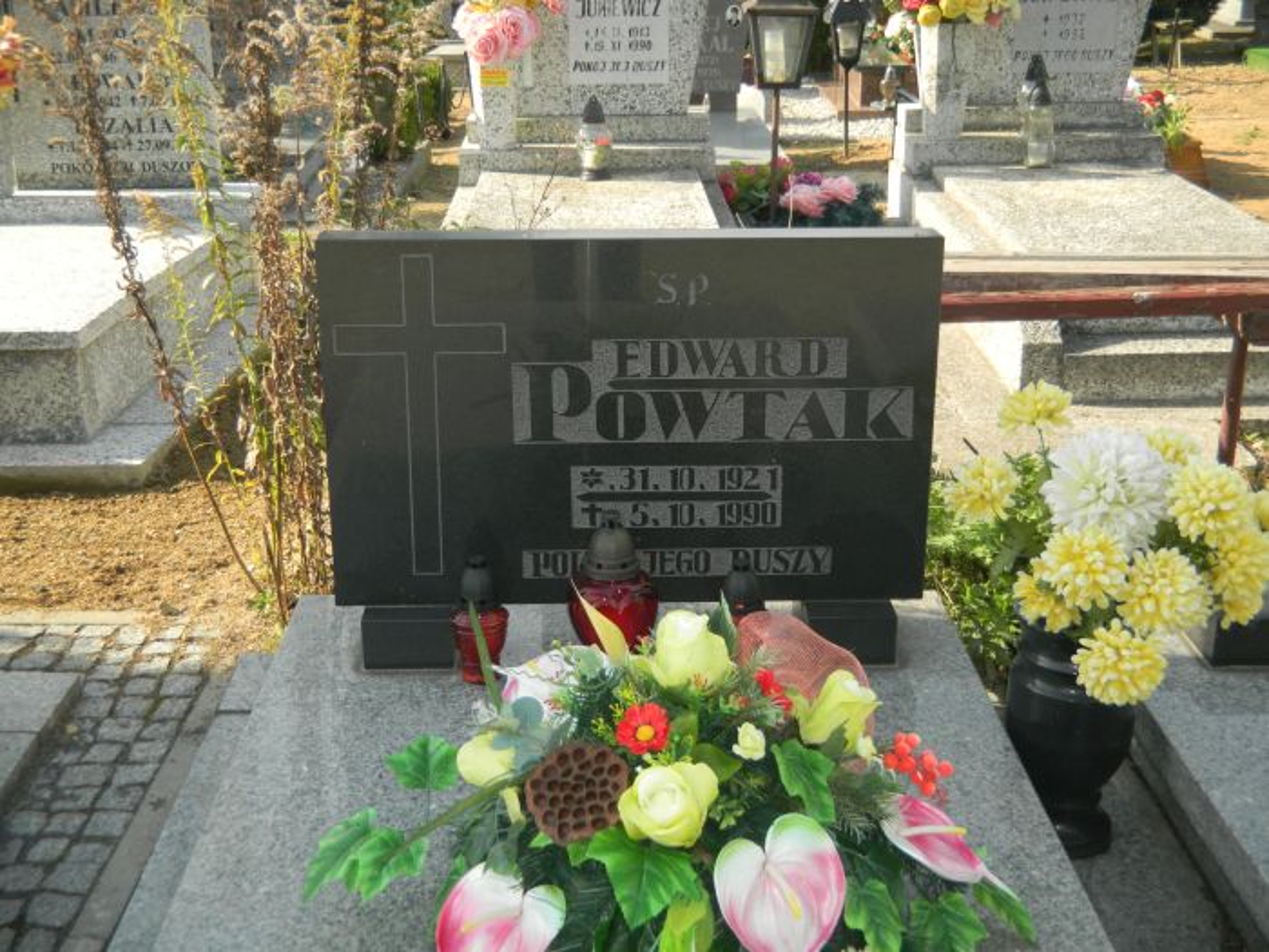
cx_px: 634
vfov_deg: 31.5
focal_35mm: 46
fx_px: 1686
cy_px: 476
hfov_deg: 41.2
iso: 113
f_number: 4.1
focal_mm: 8.3
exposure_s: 1/315
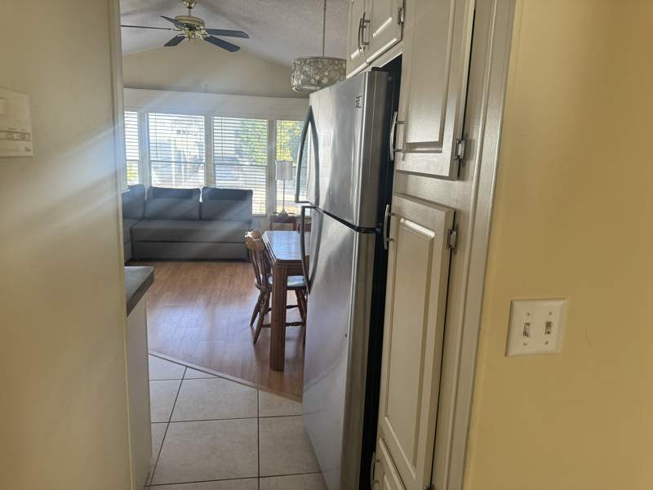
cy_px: 245
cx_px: 326
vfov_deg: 56.8
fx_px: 453
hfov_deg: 71.6
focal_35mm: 24
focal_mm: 6.76
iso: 200
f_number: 1.78
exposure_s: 1/79
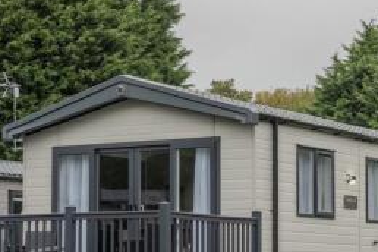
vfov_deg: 10.6
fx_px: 1354
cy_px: 181
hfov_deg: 15.9
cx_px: 242
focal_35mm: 129
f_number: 14
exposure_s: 1/200
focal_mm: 70
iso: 2500
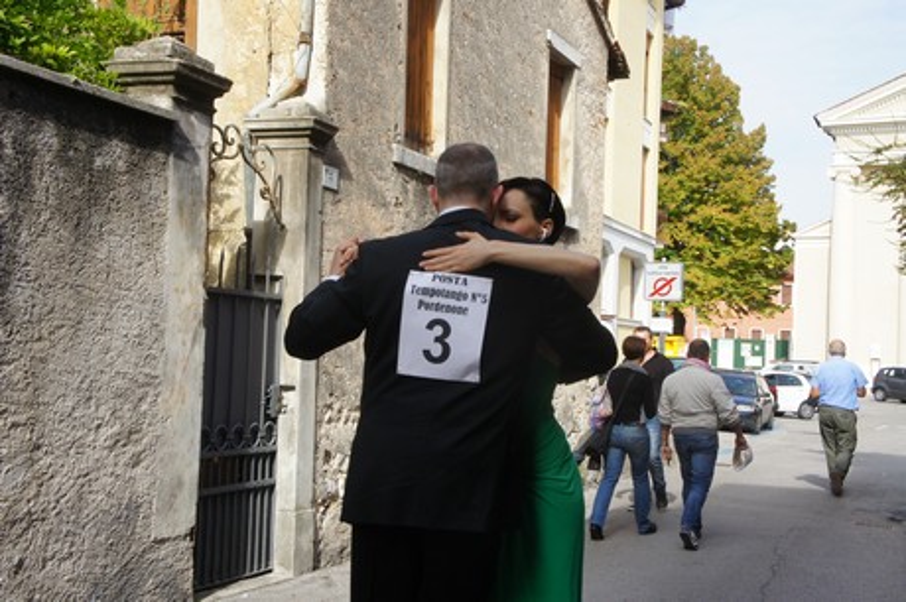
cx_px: 453
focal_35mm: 45
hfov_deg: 43.6
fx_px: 1132
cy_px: 301
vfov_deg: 29.8
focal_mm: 30
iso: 500
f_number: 13
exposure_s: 1/250
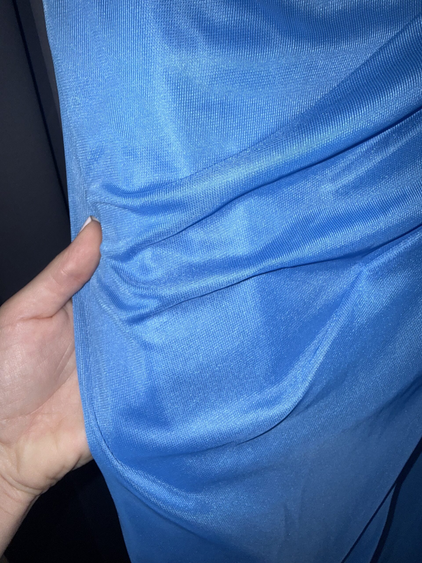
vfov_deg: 71.6
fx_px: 390
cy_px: 282
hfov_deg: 56.8
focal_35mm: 24
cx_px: 211
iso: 32
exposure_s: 1/122
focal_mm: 2.22
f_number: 2.2
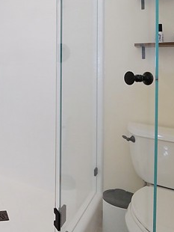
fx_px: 221
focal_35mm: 33
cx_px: 4
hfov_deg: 38.6
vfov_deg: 54.3
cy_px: 79
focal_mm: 8
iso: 1250
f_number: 8
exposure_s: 1/125
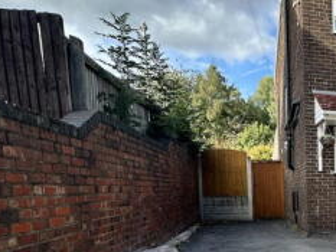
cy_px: 222
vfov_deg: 38.2
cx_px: 358
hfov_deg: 42.8
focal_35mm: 35
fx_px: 340
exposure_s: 1/471
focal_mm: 2.22
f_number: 2.2
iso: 40
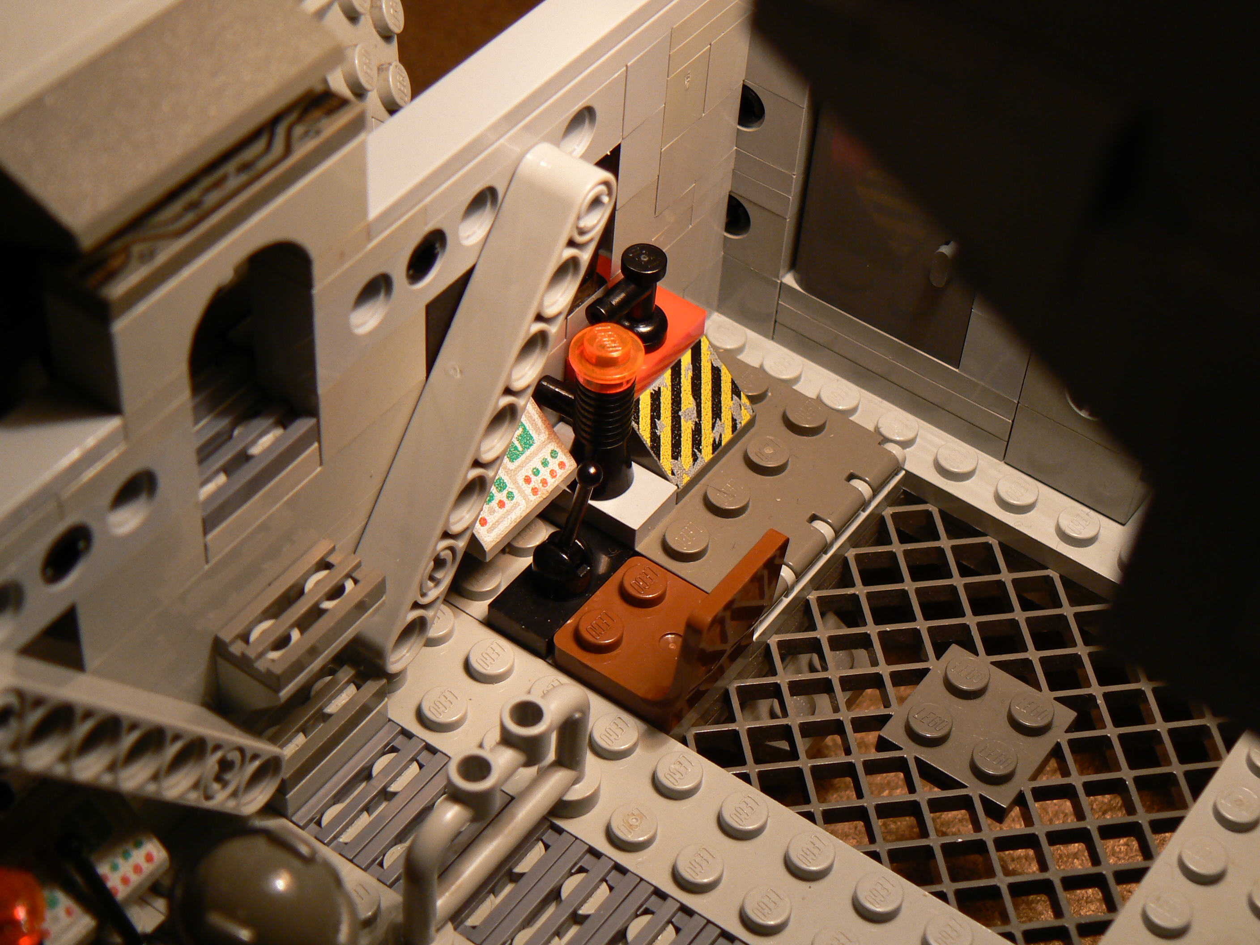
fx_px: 2475
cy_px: 472
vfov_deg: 21.6
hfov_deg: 28.6
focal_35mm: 68
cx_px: 630
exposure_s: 1/50
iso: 100
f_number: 3.2
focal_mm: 11.4
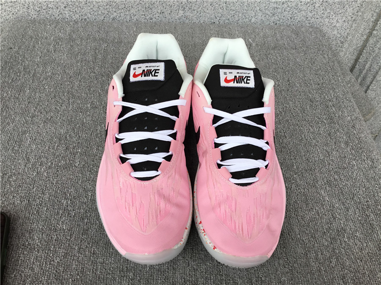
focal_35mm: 31
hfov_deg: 58.4
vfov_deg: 45.4
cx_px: 190
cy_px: 142
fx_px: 341
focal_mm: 3.3
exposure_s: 1/290
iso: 25
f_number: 2.4
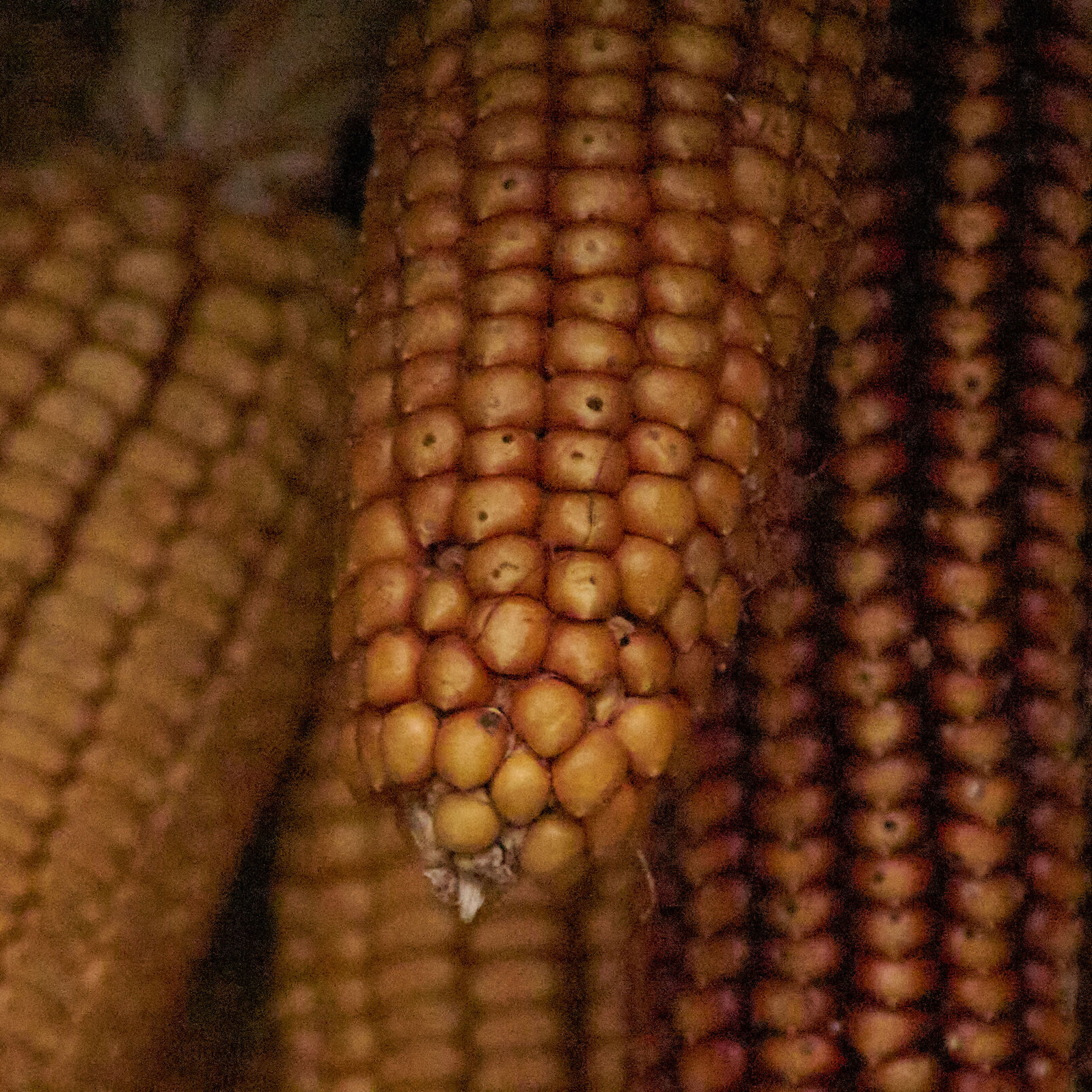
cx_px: 567
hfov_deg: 1.5
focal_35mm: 1149
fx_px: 41008
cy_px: 546
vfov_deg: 1.5
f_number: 11
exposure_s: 1/8000
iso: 25600
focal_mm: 600
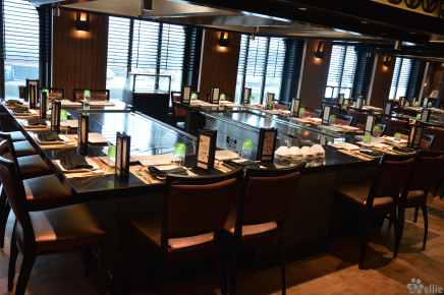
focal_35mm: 33
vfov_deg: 39.9
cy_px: 148
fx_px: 407
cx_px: 222
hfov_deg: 57.3
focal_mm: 22
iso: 800
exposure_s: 1/100
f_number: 5
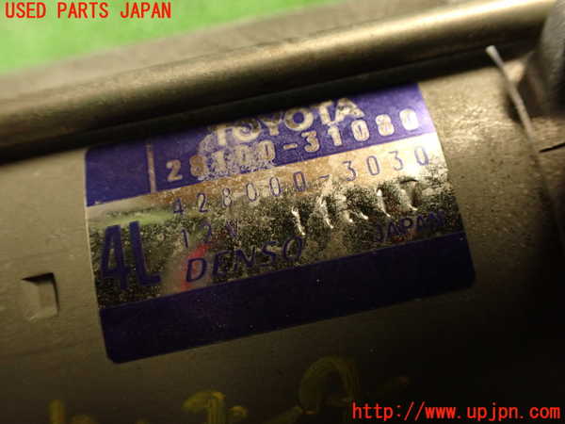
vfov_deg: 46.8
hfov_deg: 60.0
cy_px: 212
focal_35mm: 30
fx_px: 490
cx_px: 282
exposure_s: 1/30
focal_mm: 5.4
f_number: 2.3
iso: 500
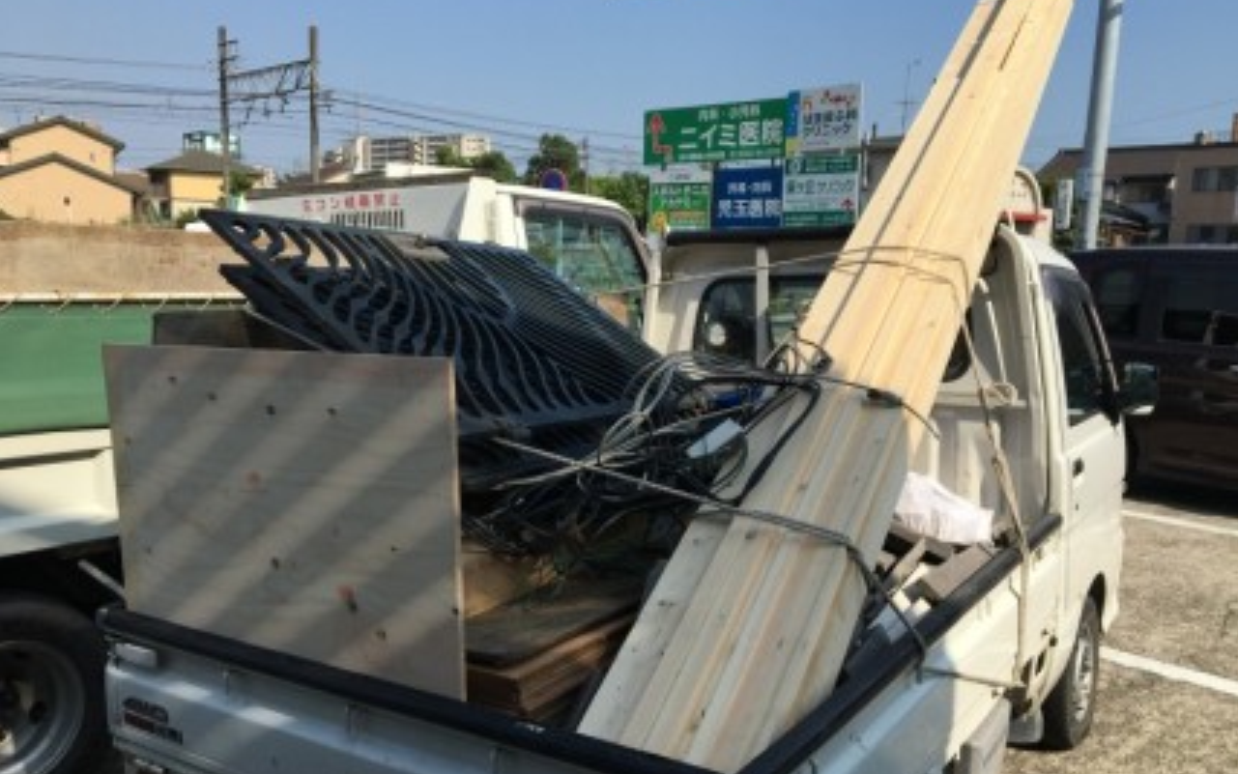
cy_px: 428
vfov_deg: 40.6
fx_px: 1046
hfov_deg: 61.2
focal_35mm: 31
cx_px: 620
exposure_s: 1/1832
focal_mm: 4.15
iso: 25
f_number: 2.2
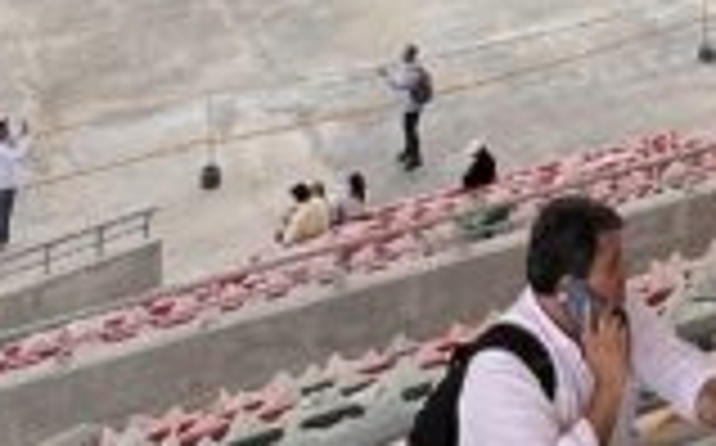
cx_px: 730
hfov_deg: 22.4
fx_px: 1735
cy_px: -698
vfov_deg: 11.5
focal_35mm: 89
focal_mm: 1.57
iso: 32
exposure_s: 1/440
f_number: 1.8
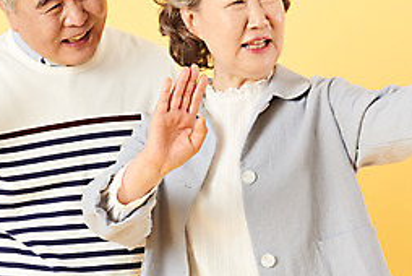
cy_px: 127
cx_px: 228
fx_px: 3025
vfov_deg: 5.2
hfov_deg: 7.8
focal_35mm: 264
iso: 100
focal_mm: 112
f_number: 8
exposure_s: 1/125
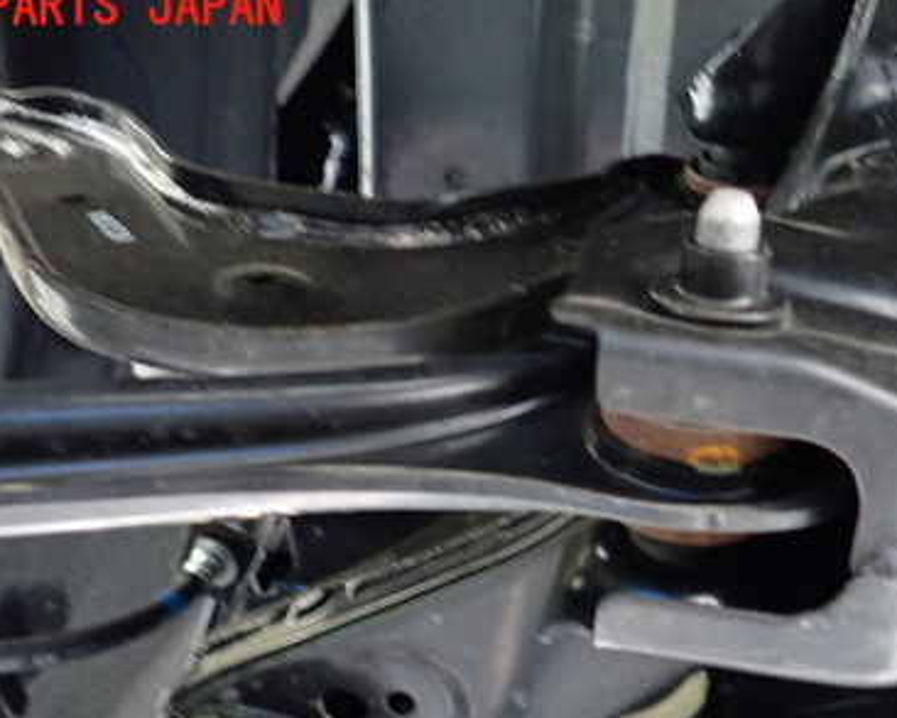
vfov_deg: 36.6
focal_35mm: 40
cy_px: 529
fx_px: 1062
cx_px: 571
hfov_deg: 45.3
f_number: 2
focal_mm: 4.5
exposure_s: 1/25
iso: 800
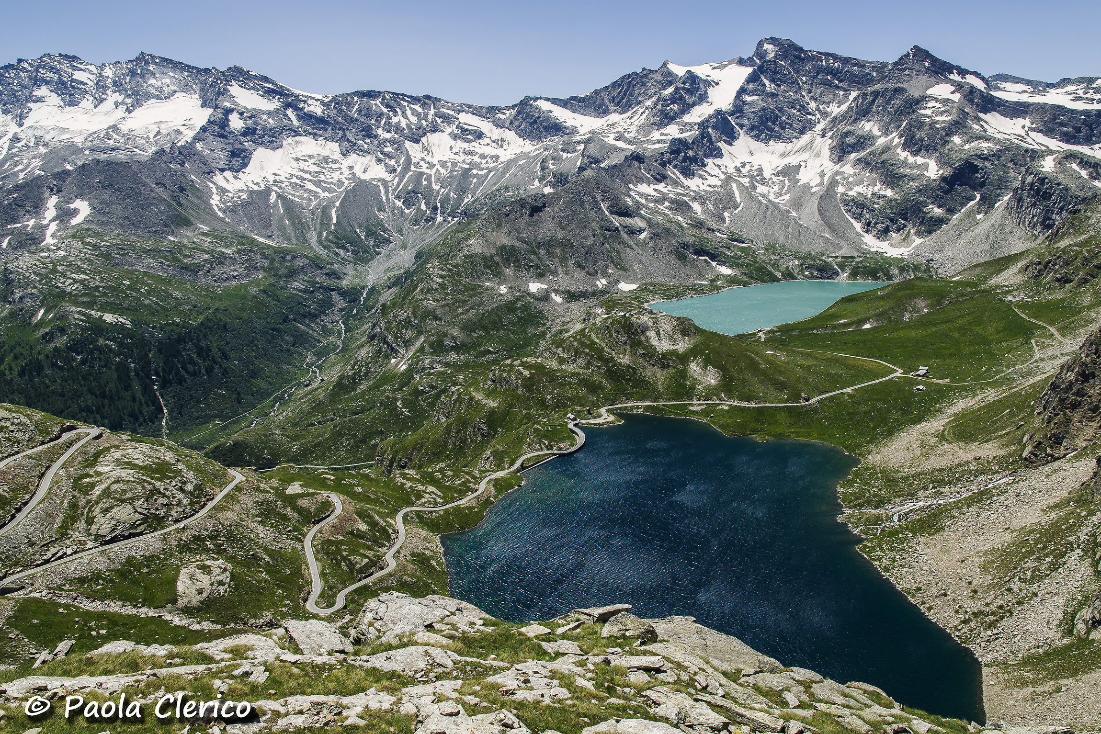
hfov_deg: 71.5
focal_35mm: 25
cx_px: 566
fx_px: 765
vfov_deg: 51.3
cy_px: 370
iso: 100
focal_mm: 16
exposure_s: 1/80
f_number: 9
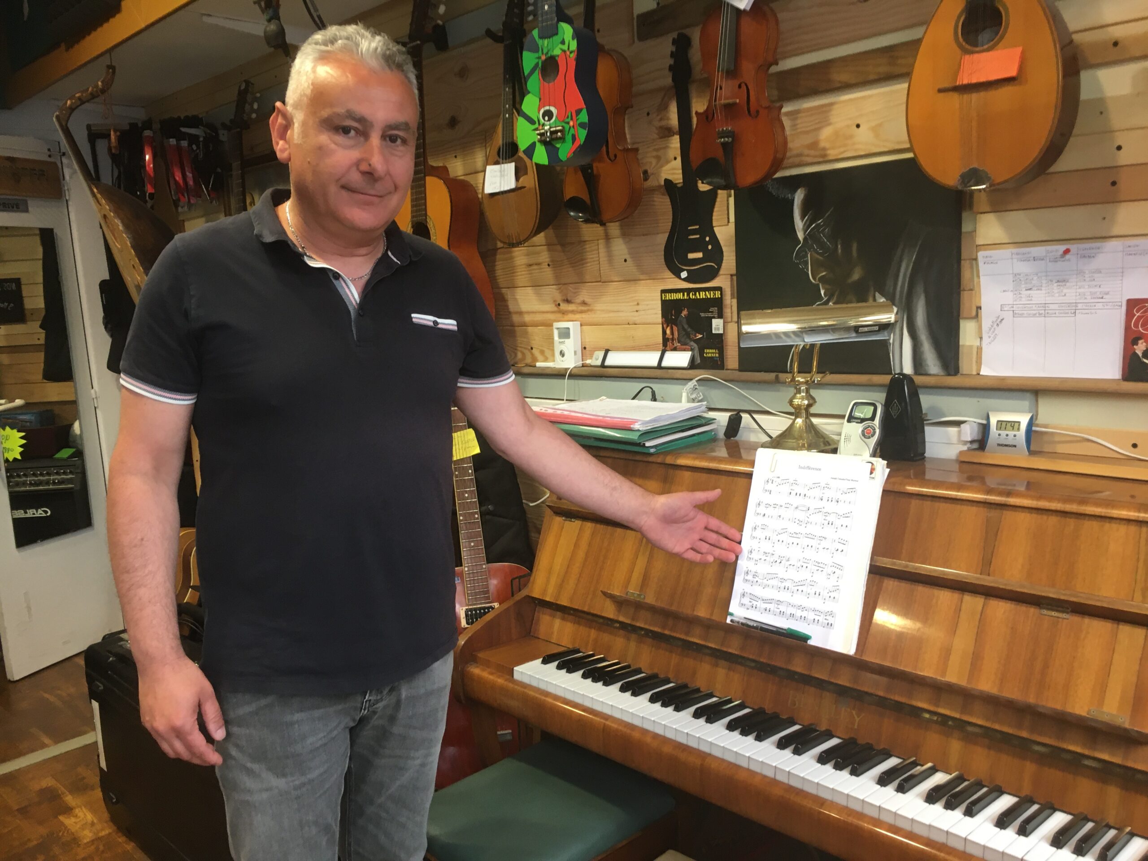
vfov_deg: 48.2
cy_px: 430
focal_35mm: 29
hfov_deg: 61.7
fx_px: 962
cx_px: 574
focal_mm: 4.15
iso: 100
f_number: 2.2
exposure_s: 1/33
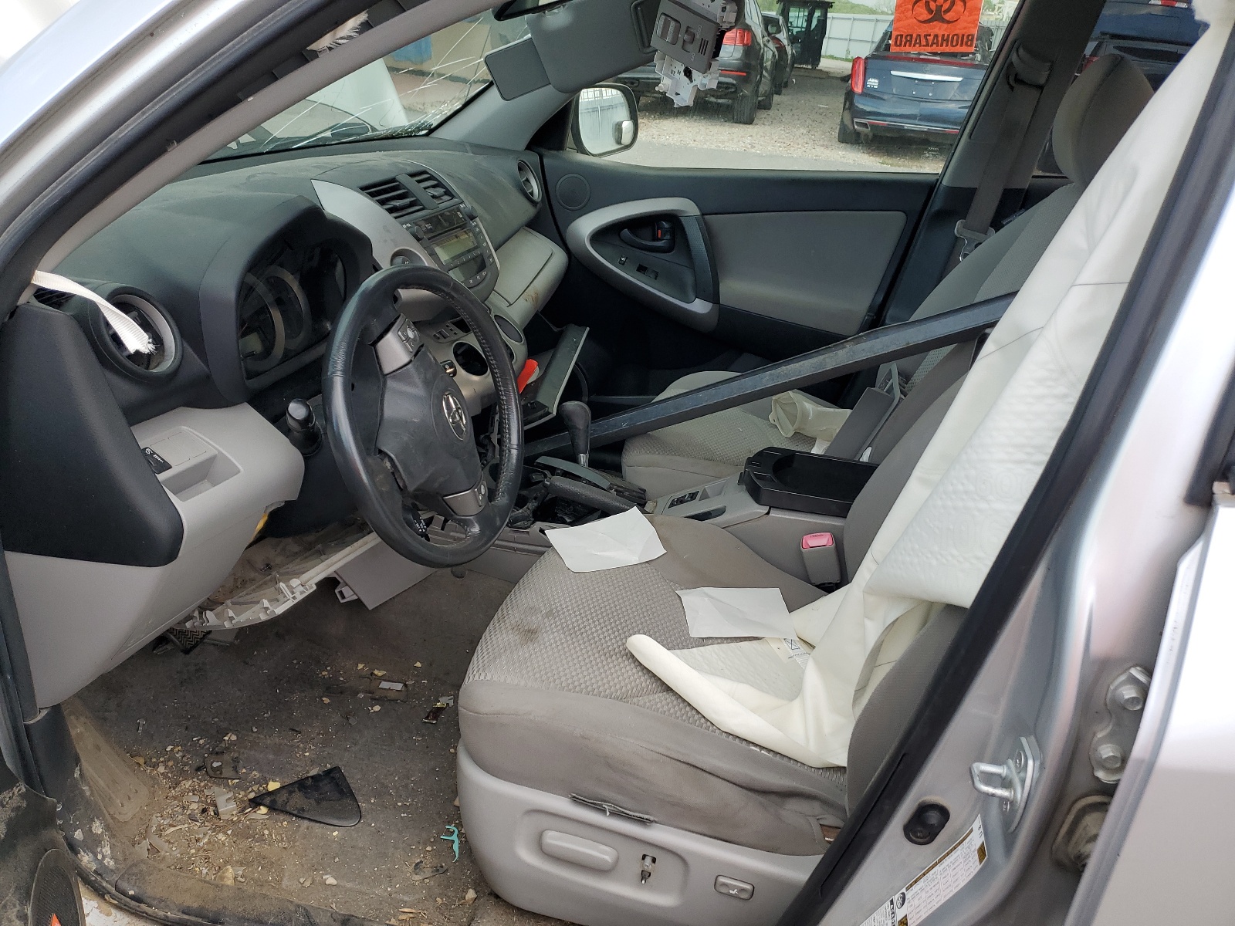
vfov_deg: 53.1
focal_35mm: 26
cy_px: 463
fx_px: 928
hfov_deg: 67.3
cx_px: 618
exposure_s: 1/120
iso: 50
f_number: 1.5
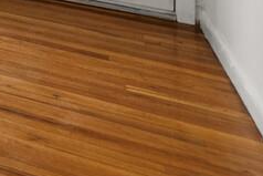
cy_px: -281
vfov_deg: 11.8
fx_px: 643
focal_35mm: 88
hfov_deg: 11.1
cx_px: -552
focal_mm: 14
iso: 200
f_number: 5.6
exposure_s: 1/4
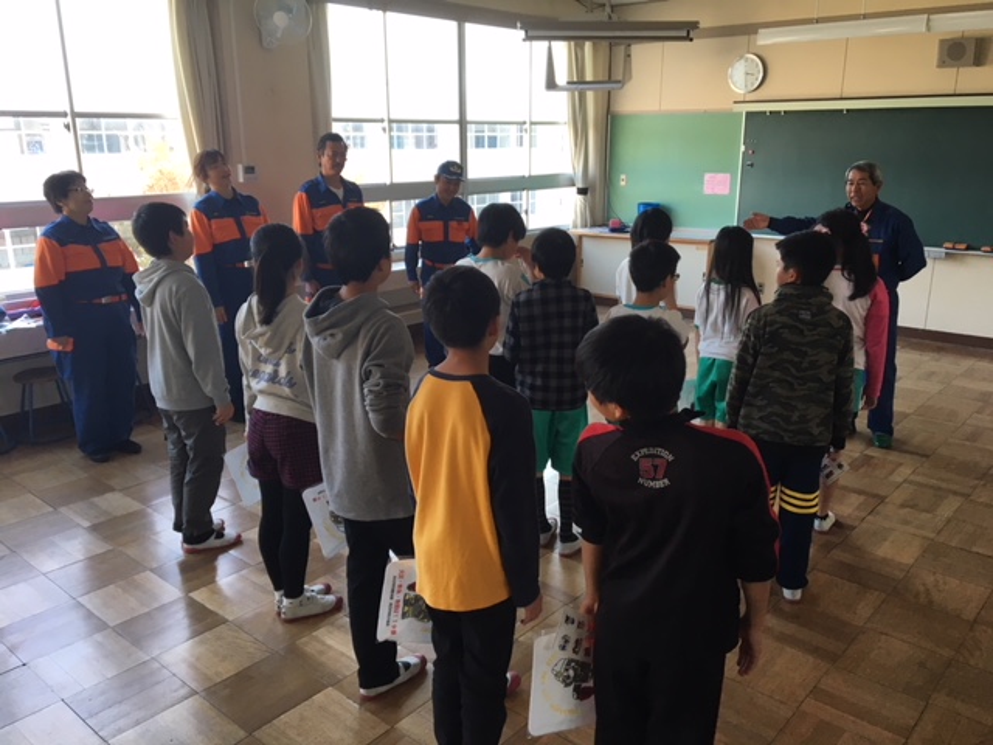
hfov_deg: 61.7
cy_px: 372
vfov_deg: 48.2
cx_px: 496
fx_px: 832
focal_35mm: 29
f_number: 2.2
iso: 25
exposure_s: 1/30
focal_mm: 4.15
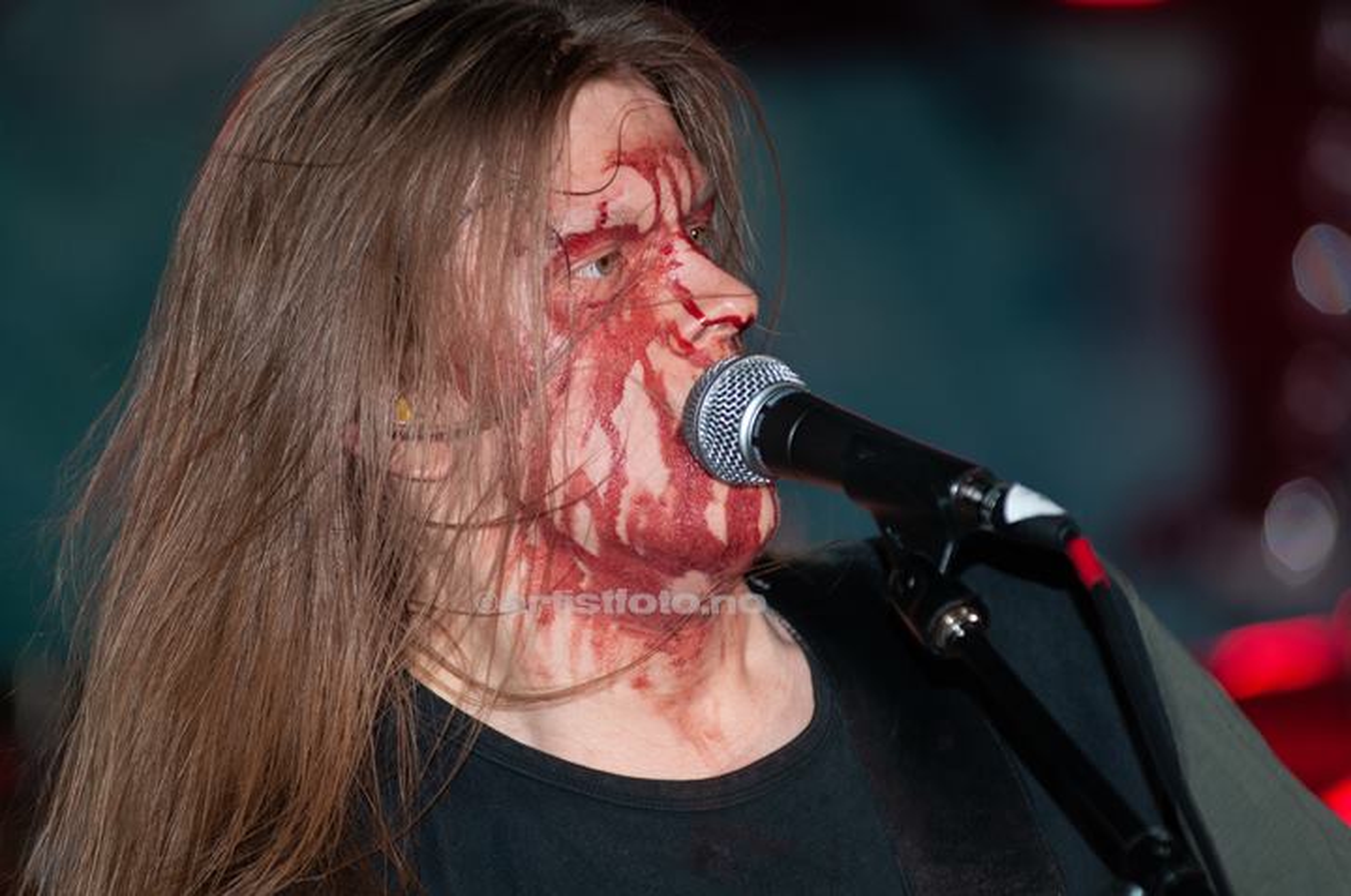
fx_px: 11243
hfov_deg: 6.9
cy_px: 448
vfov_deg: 4.6
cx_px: 676
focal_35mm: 300
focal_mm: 200
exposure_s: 1/125
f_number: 3.5
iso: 200
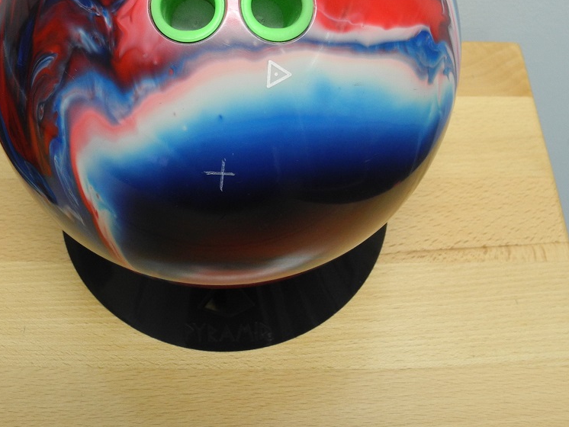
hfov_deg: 38.0
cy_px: 126
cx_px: 222
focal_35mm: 50
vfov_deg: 28.8
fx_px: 822
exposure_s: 1/30
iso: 200
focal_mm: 6
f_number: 2.8
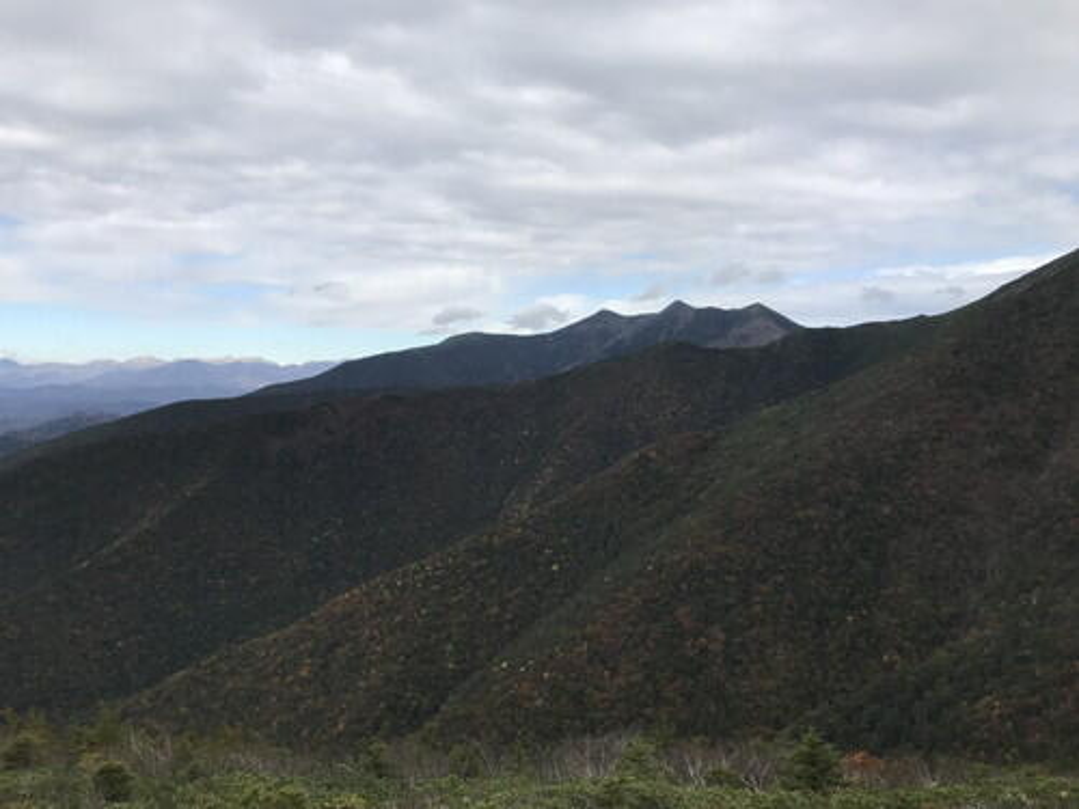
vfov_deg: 49.7
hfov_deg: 63.4
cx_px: 540
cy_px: 404
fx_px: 873
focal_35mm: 28
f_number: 1.8
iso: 20
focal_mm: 3.99
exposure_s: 1/2227
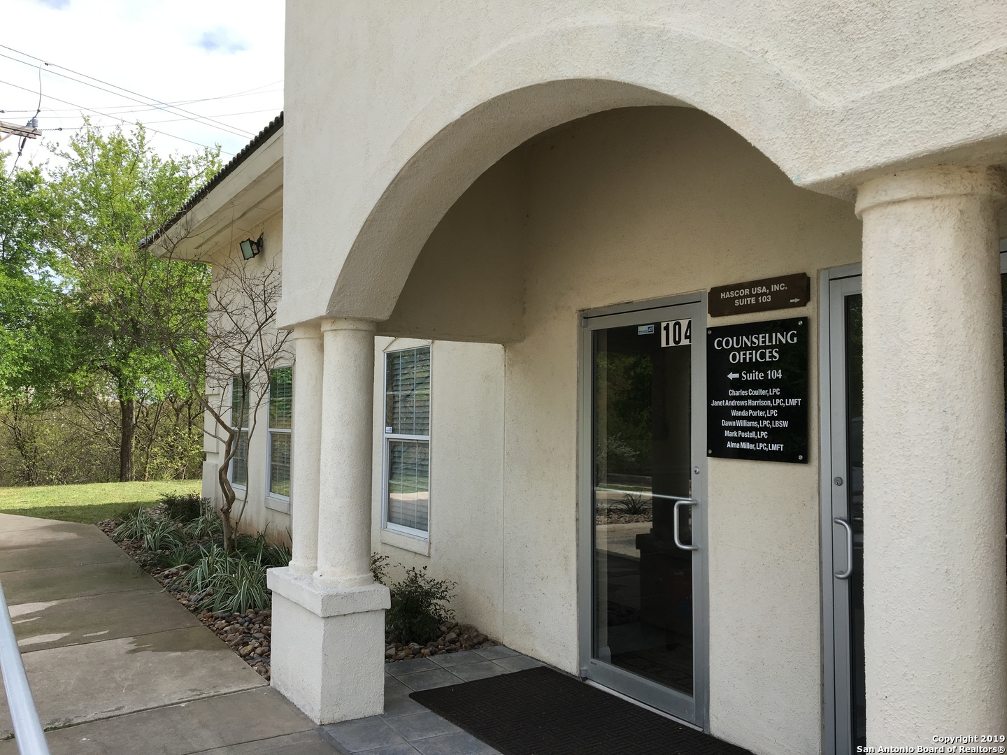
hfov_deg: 61.7
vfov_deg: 48.2
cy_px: 378
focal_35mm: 29
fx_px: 844
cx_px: 504
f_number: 2.2
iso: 25
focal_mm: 4.15
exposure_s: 1/874
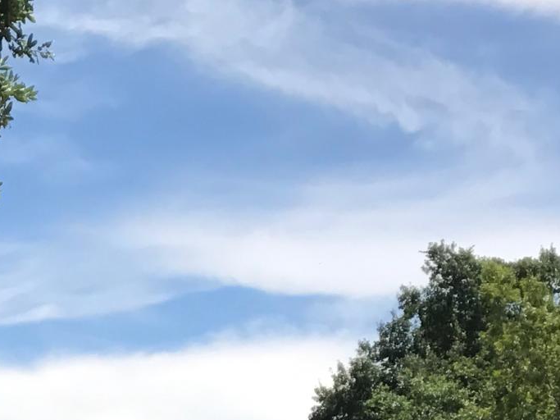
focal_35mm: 123
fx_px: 1989
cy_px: 817
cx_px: -117
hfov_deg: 15.4
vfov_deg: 11.0
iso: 20
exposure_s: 1/2037
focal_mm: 3.99
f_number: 1.8
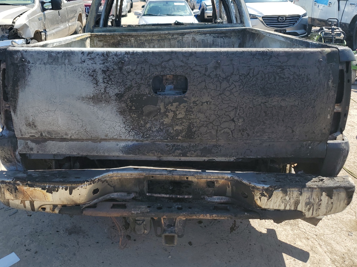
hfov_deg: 56.6
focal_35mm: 32
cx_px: 156
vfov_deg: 43.9
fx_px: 330
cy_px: 107
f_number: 1.5
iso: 50
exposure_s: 1/2000
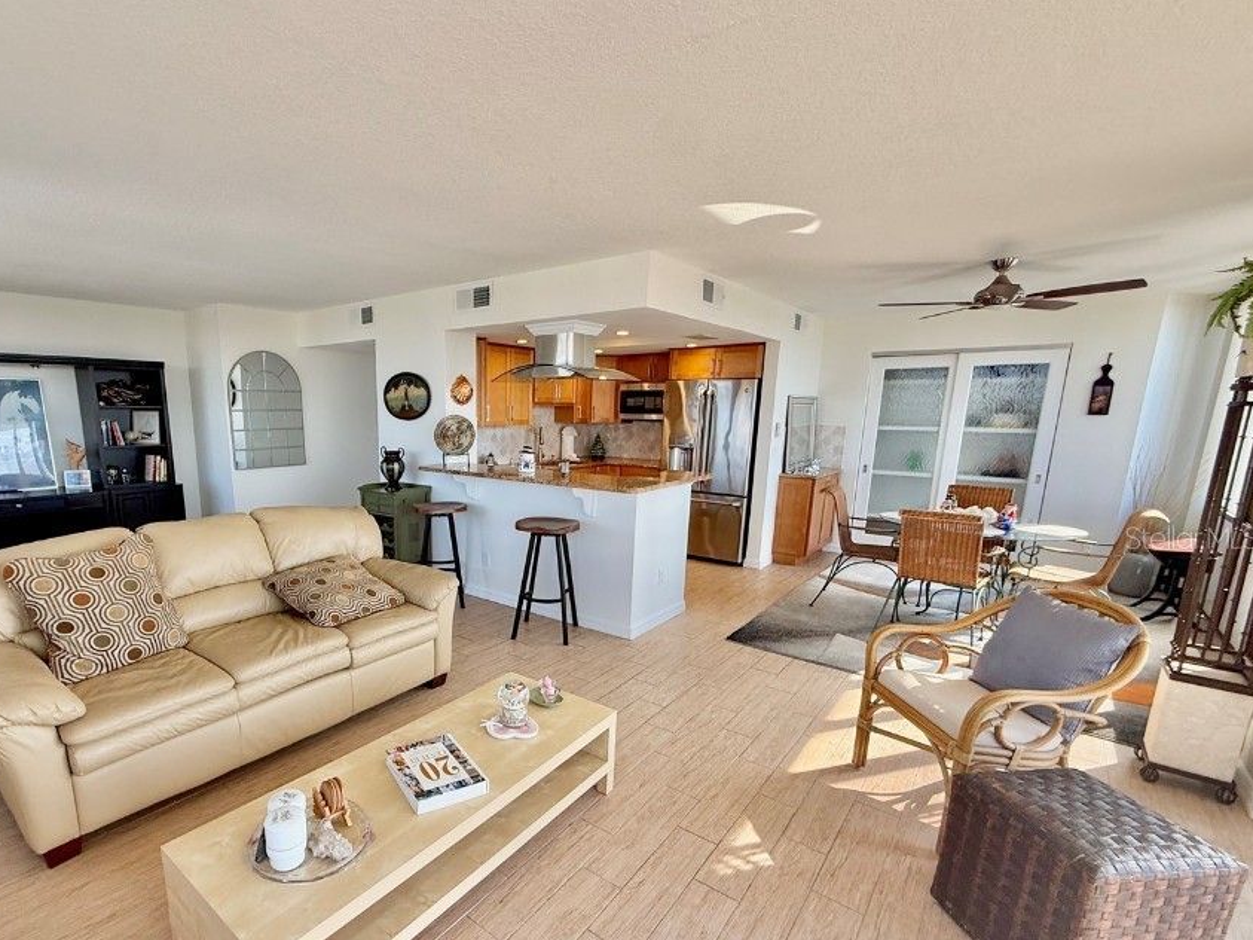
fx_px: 615
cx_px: 504
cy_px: 537
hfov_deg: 89.9
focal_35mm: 17
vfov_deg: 74.3
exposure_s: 1/120
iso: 125
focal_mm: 2.22
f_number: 2.2
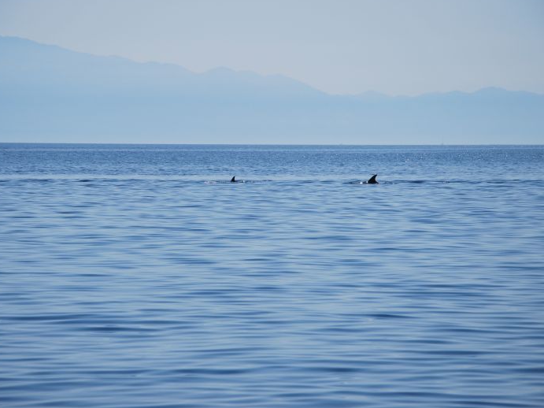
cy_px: 201
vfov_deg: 8.5
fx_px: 2758
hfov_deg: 11.3
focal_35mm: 176
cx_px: 254
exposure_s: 1/800
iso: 100
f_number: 7.1
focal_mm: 105
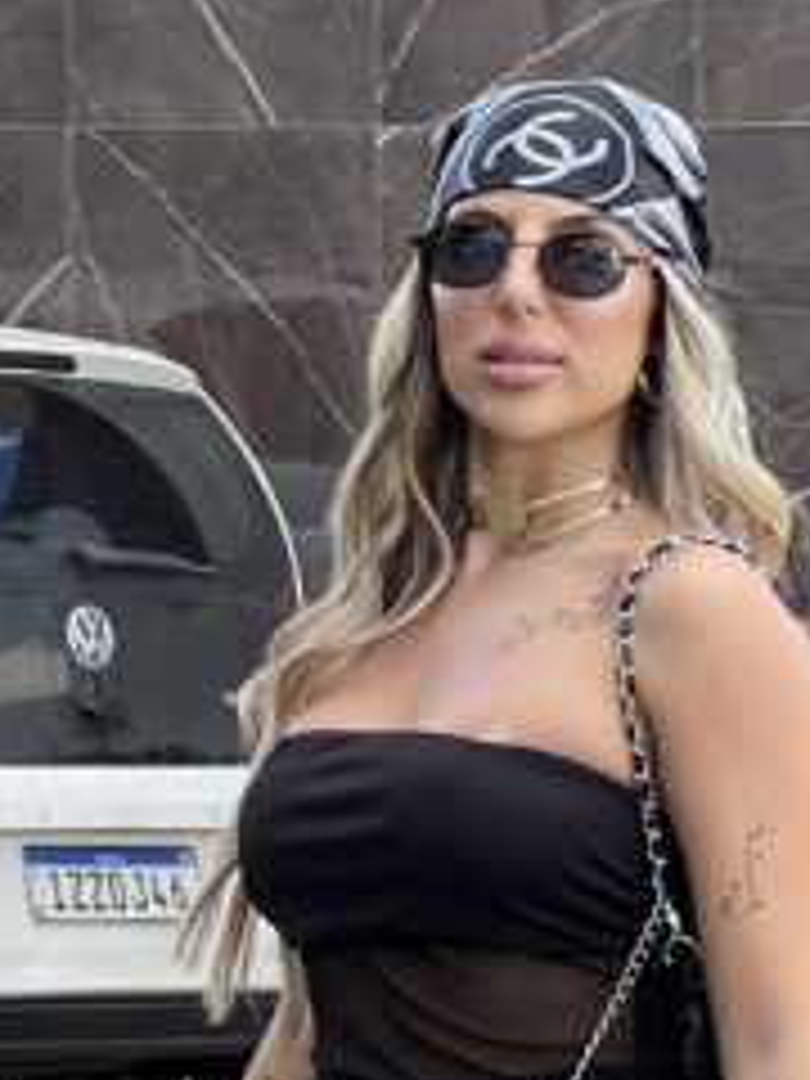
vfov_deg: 6.6
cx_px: 626
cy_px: 1339
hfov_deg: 5.0
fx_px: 9329
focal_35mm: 299
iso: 40
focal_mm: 9
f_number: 2.8
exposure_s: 1/99
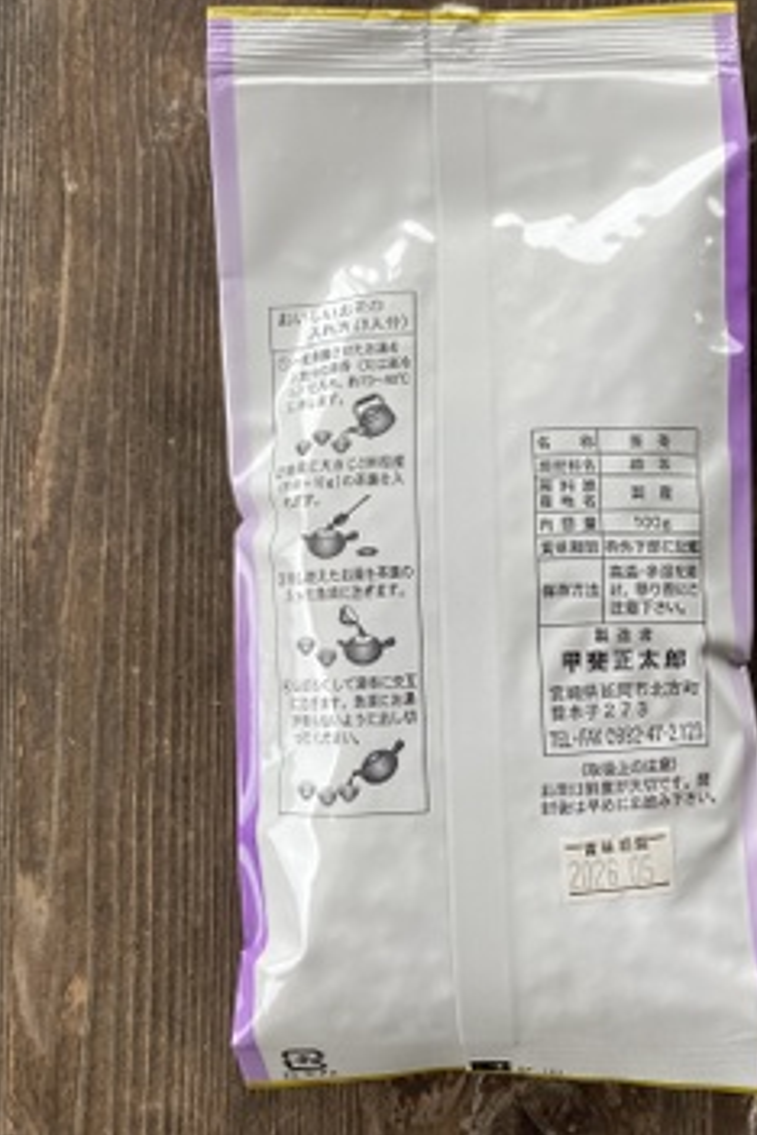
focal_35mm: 37
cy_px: 563
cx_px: 534
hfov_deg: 35.4
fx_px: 1167
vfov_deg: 51.9
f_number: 1.8
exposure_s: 1/250
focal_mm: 4.25
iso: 32
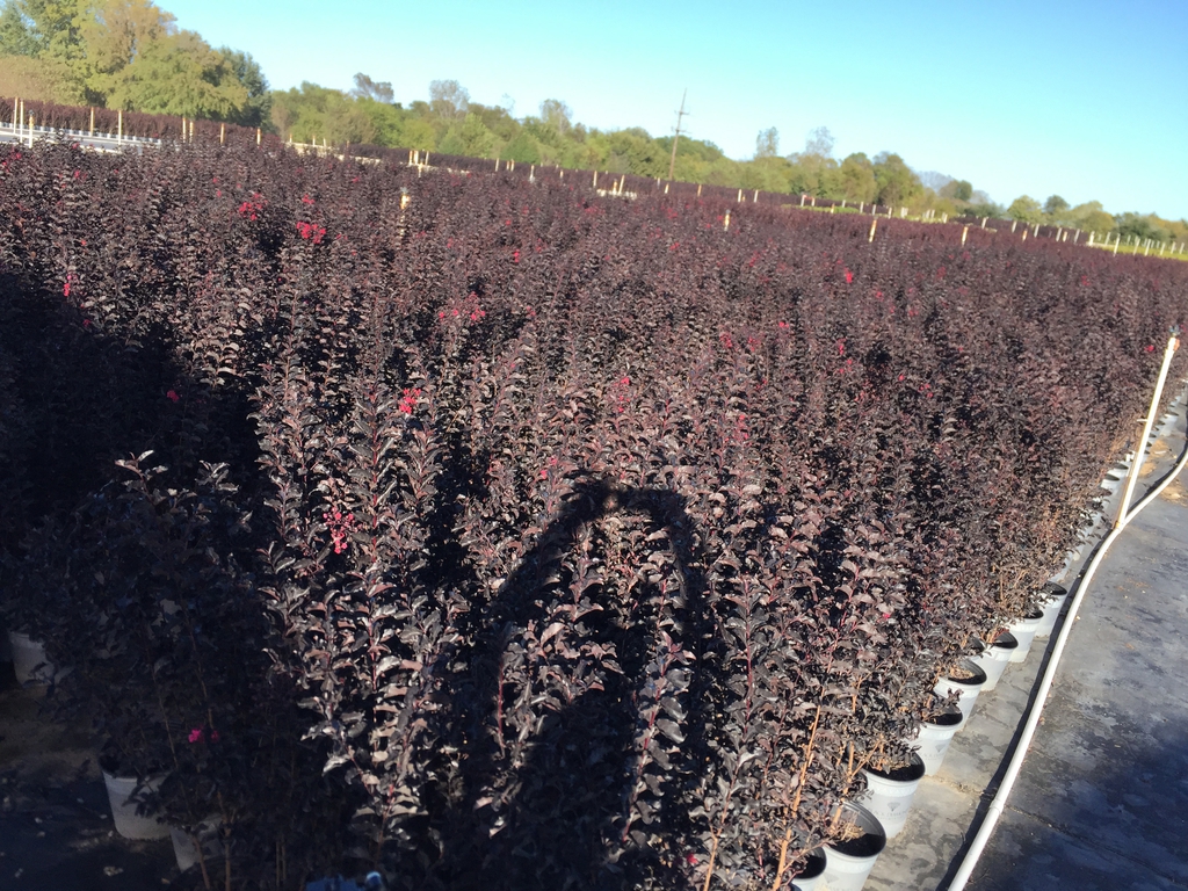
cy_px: 446
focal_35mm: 29
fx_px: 995
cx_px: 594
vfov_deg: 48.2
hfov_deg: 61.7
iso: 32
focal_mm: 4.15
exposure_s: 1/732
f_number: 2.2
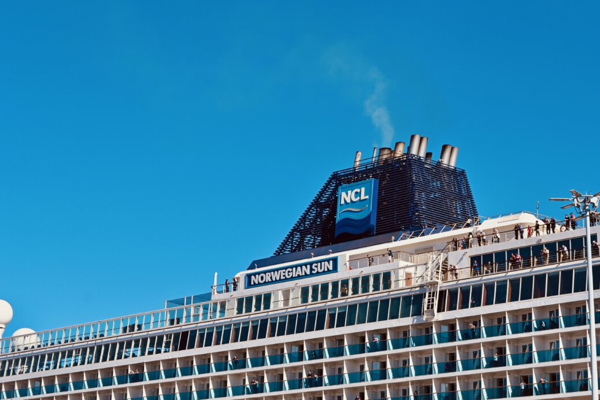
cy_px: 206
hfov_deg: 23.6
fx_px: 1433
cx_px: 337
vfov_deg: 15.9
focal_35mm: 86
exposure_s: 1/500
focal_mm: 50
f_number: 8
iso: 100
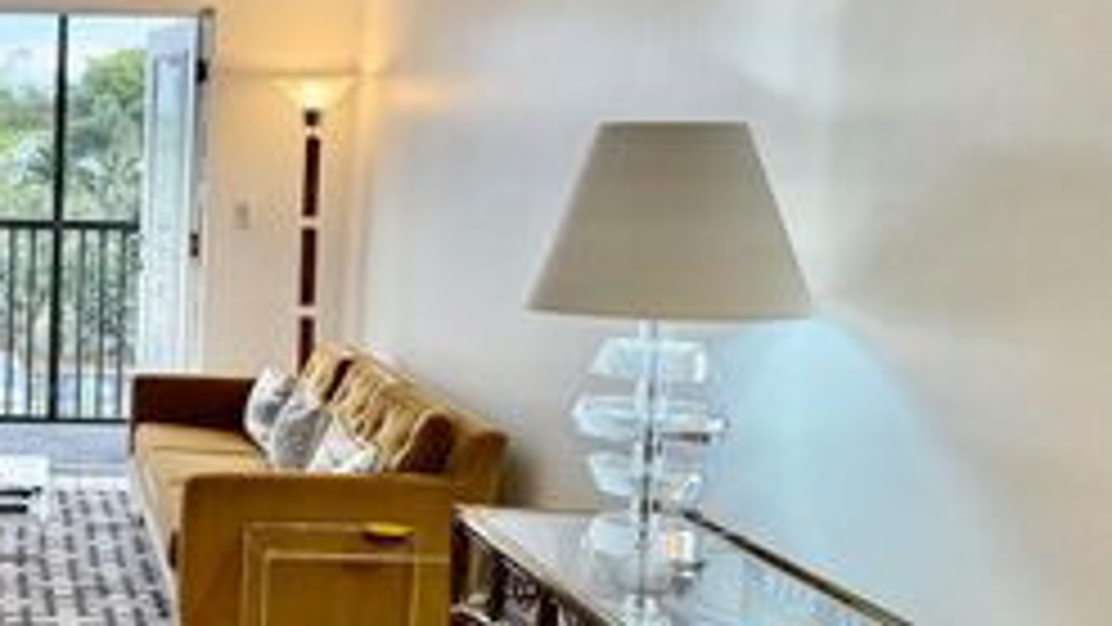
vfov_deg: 22.6
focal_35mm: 53
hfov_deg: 35.3
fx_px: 1563
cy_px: 318
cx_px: -9
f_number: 1.78
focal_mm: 6.76
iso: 100
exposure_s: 1/120
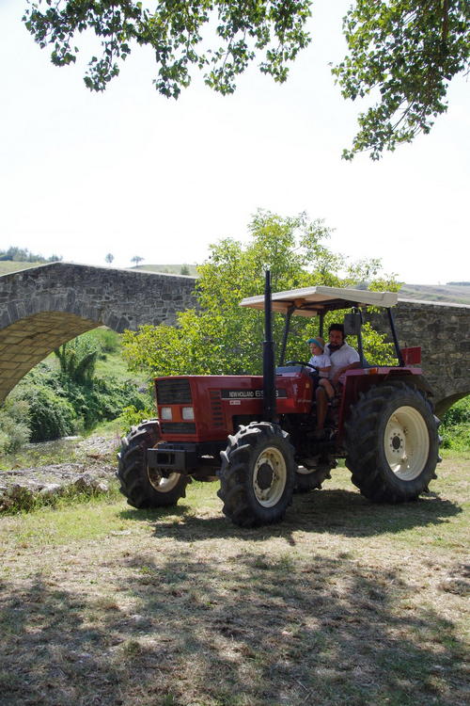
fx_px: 901
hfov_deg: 29.2
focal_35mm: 46
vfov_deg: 42.7
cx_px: 235
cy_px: 353
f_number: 9
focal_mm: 31
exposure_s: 1/160
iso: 320
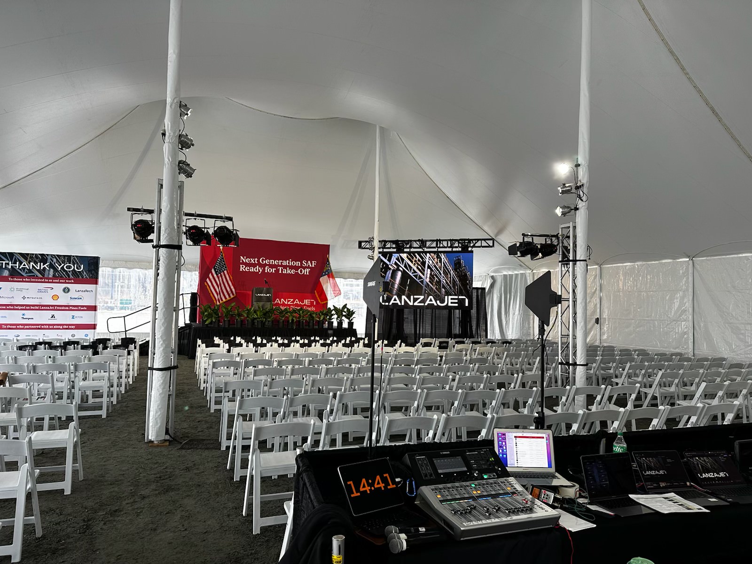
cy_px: 282
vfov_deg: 56.8
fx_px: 521
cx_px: 376
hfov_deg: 71.6
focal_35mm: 24
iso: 100
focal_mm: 6.86
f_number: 1.78
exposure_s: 1/120
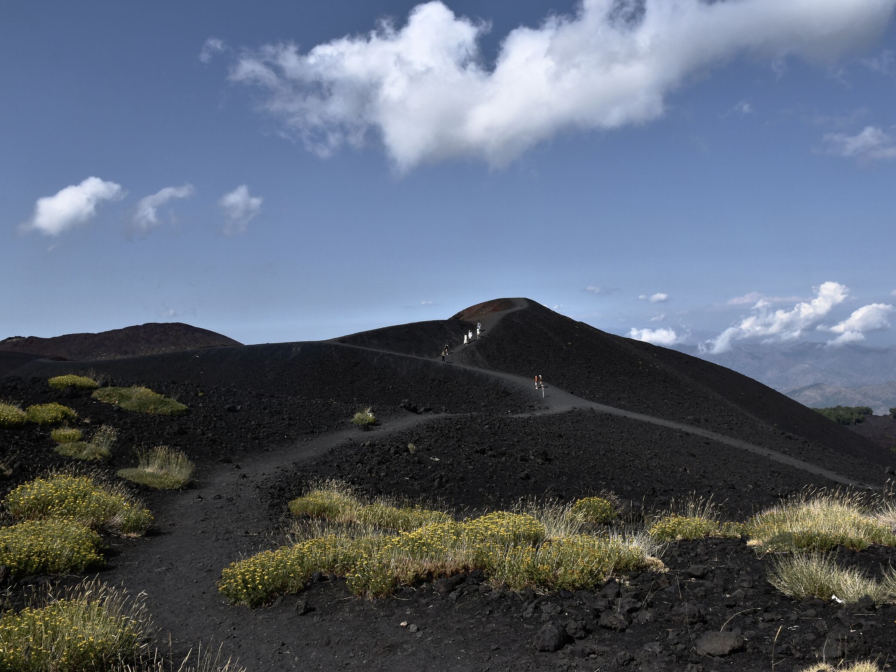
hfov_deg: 59.9
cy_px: 327
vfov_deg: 46.8
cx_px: 482
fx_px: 777
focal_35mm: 30
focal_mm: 18
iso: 100
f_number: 11
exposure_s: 1/250
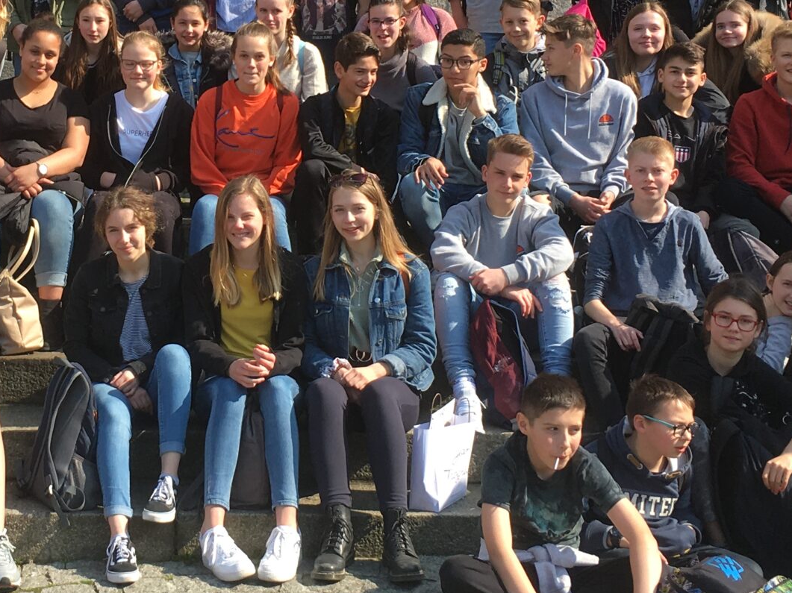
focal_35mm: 70
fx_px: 1601
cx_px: 181
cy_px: 143
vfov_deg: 20.8
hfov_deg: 27.3
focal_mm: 4.15
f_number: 2.2
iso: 25
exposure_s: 1/712
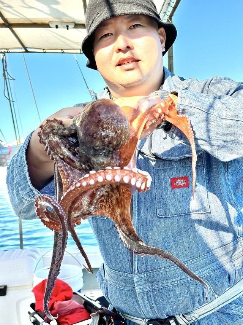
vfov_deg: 39.7
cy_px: 162
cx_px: 122
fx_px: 449
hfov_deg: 30.3
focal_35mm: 48
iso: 64
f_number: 1.78
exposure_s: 1/2890
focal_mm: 6.86
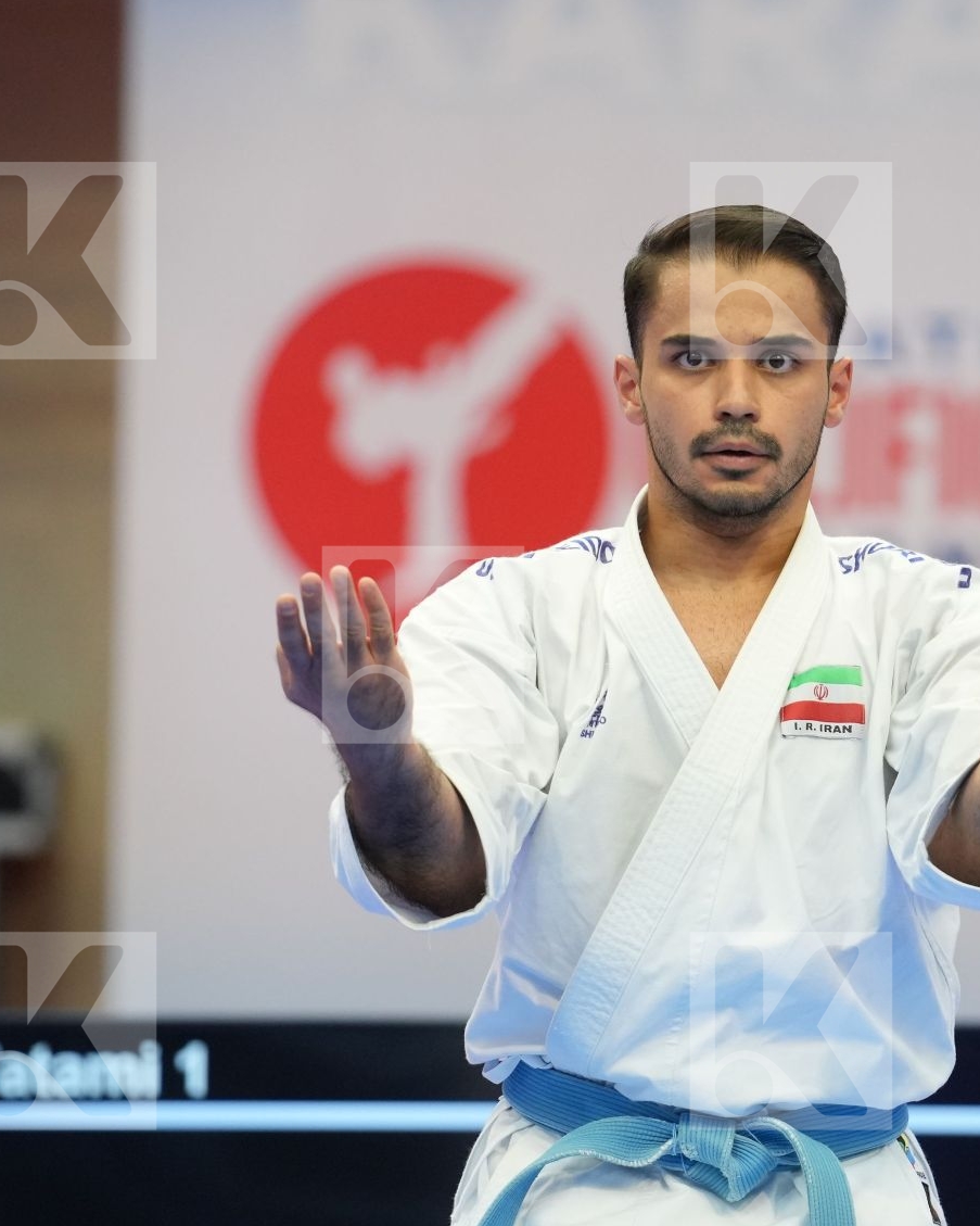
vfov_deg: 4.3
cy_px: 645
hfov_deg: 3.4
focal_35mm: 449
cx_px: 791
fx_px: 16281
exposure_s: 1/500
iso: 1250
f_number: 2.8
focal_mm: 200
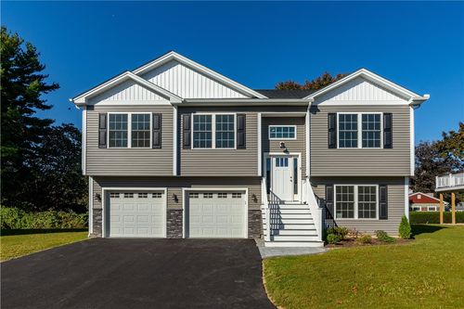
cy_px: 154
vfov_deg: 57.2
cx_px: 232
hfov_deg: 78.6
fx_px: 283
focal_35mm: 22
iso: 100
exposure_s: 1/250
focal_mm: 22
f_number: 9
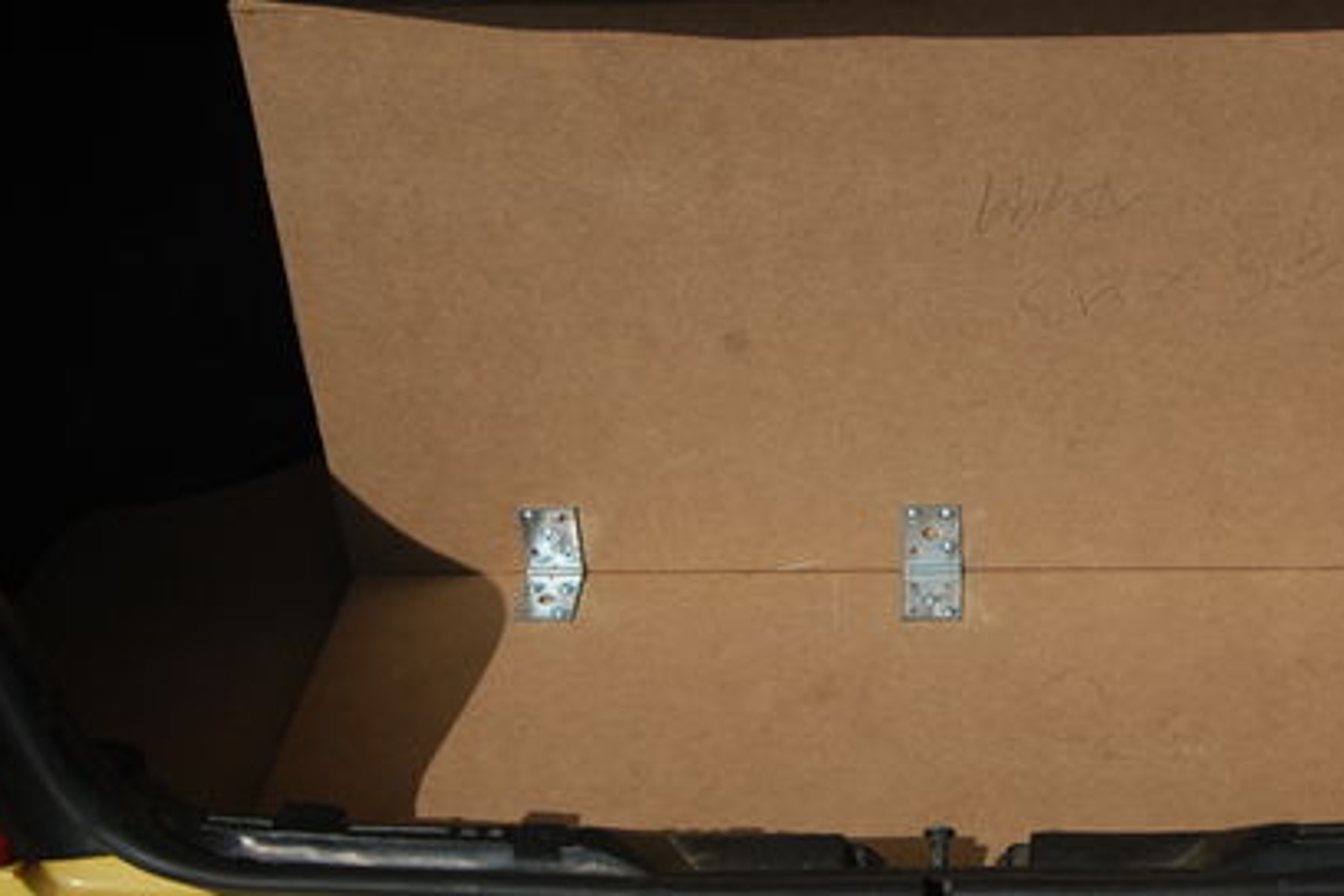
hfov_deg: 32.4
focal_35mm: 61
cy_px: 461
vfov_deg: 22.3
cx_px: 962
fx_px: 2277
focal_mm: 26
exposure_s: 1/250
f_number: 8
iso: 200
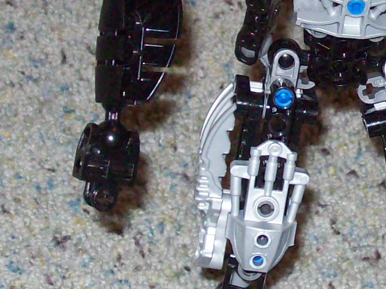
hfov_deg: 10.0
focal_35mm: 197
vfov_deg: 7.5
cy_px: 26
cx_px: 384
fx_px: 2196
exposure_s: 1/84.5
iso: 200
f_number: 3.4
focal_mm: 9.4
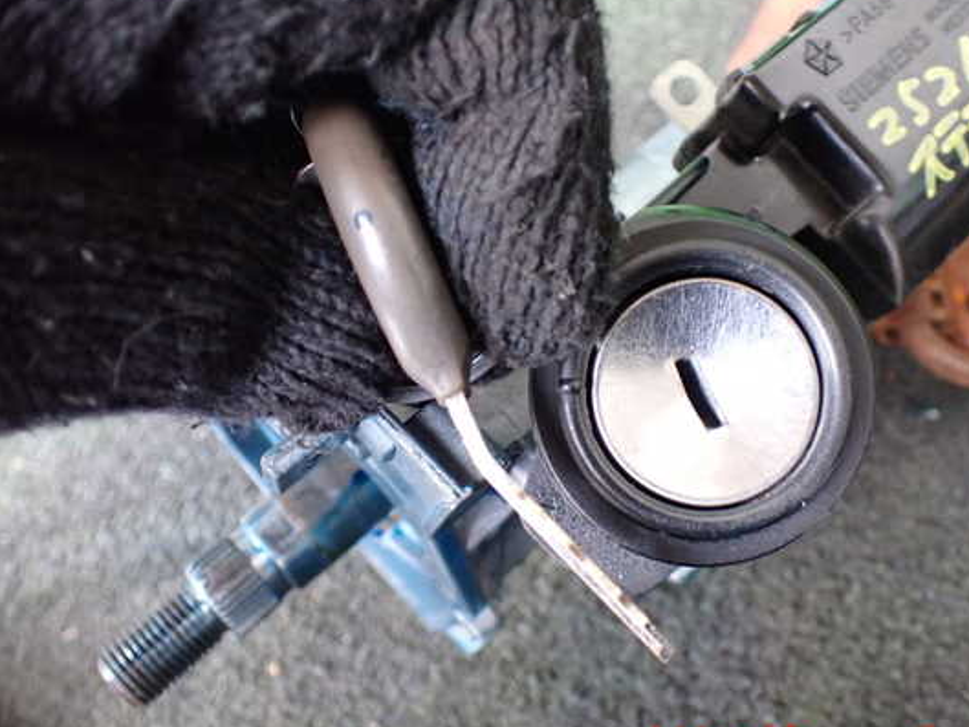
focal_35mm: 34
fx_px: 952
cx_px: 517
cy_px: 355
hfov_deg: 53.9
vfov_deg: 41.8
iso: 800
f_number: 2.3
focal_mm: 5.4
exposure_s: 1/60
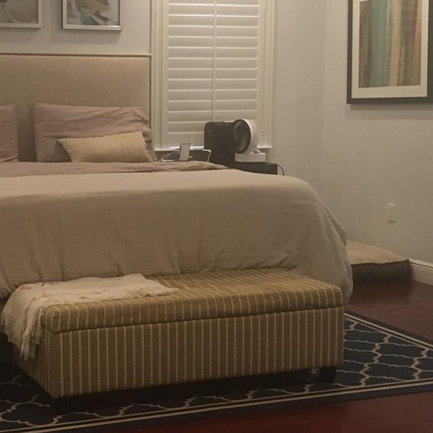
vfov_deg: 27.7
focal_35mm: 62
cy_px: 176
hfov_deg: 26.9
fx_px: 877
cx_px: 58
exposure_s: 1/30
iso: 160
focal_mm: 4.15
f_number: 2.2
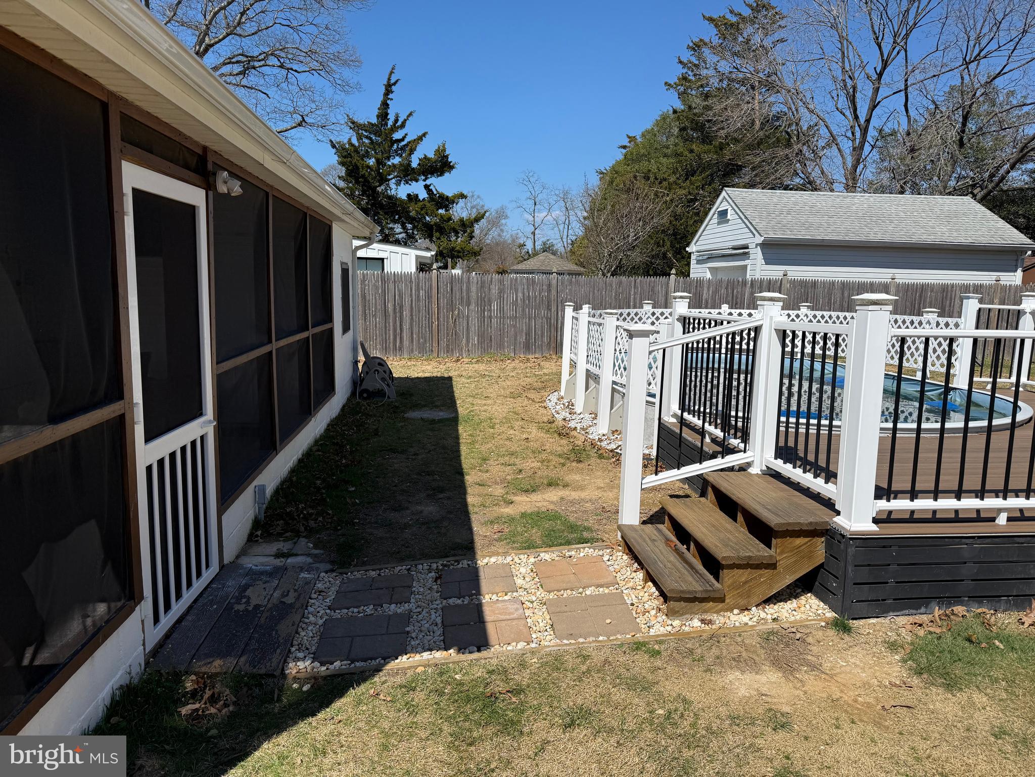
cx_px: 518
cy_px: 388
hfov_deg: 71.6
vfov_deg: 56.8
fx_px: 718
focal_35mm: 24
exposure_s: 1/6173
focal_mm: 6.76
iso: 80
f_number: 1.78
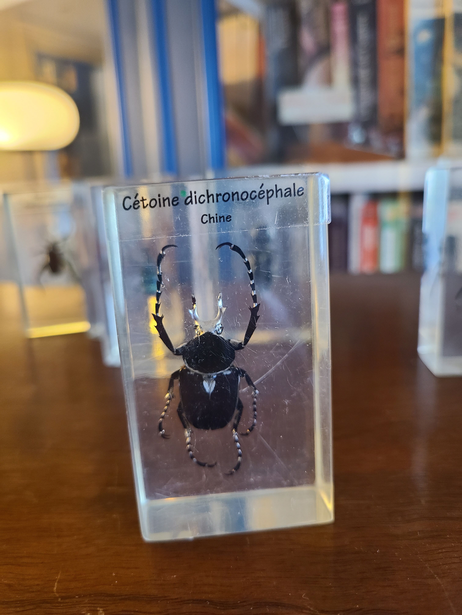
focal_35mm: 26
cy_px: 308
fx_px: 463
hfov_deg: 53.1
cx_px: 231
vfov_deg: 67.3
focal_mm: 5.4
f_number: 1.8
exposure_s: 1/33
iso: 500
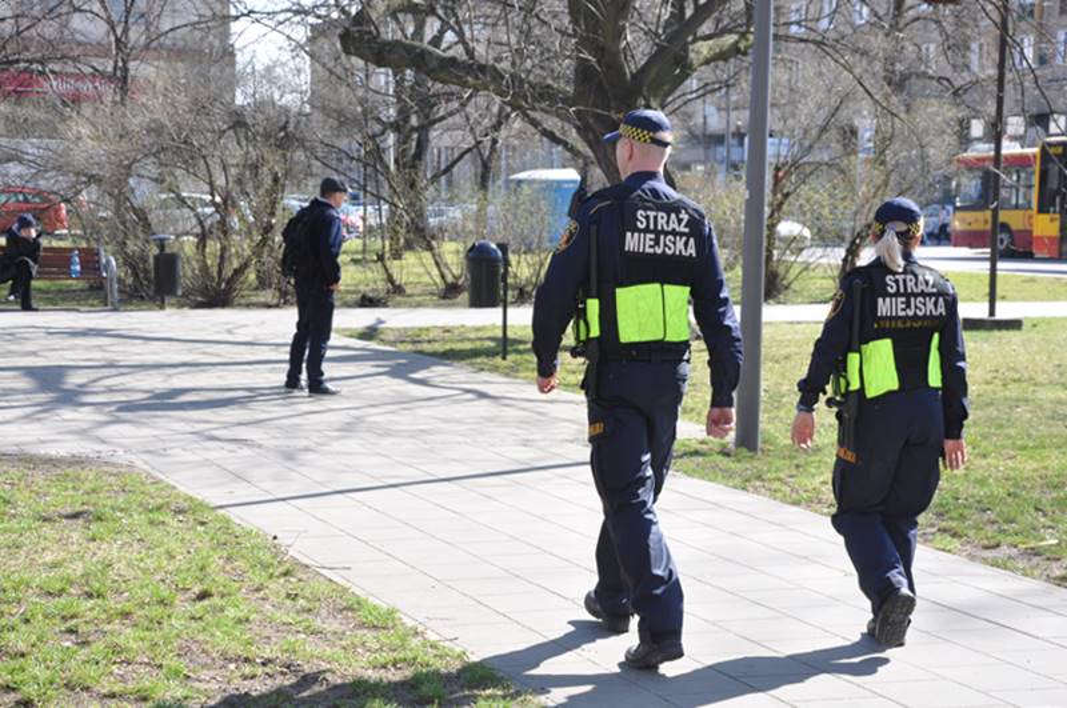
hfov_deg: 28.1
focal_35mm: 72
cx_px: 534
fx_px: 2131
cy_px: 354
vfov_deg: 18.9
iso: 400
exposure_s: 1/250
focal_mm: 48
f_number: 10
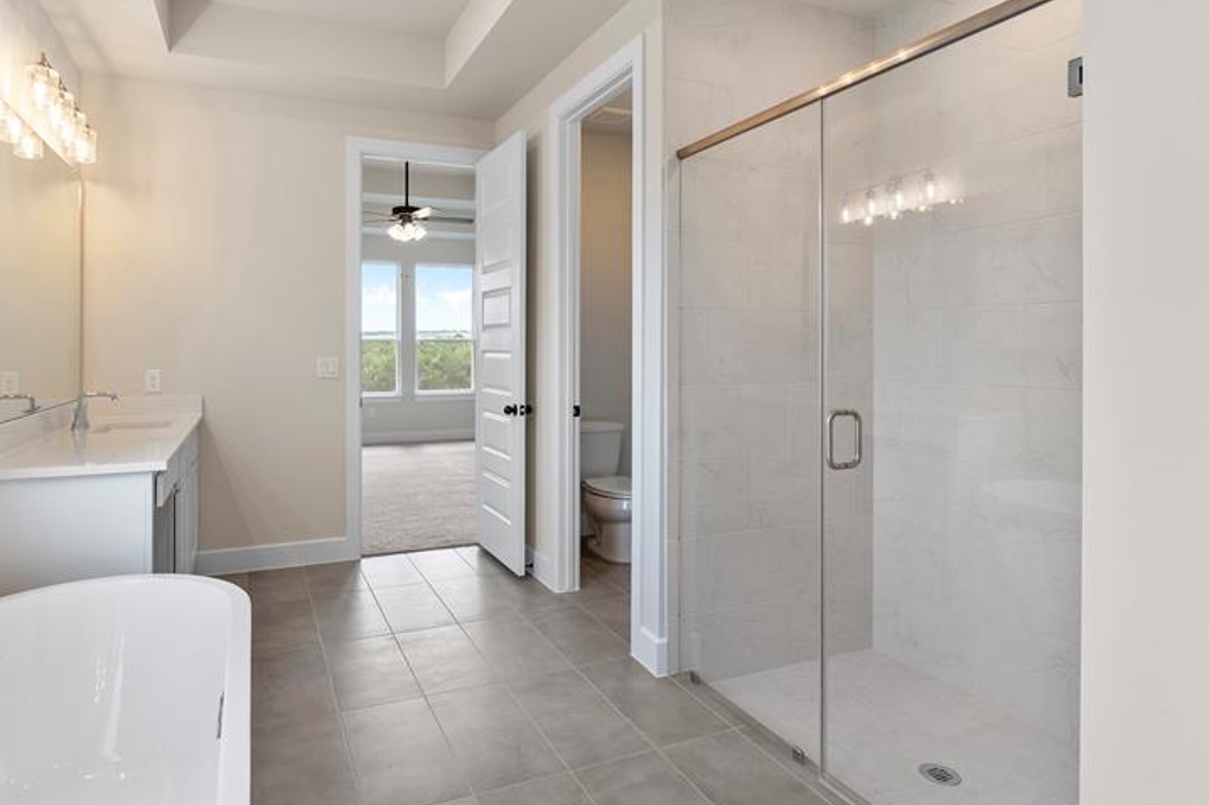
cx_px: 526
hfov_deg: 83.6
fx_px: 671
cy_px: 362
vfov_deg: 61.7
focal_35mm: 20
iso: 100
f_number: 8
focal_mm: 14
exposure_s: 1/100
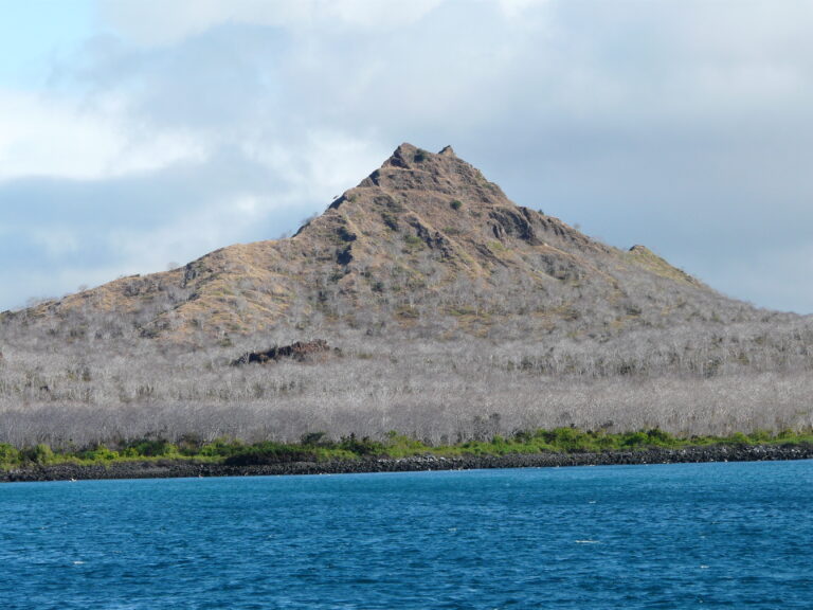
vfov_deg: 8.8
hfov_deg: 11.8
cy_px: 305
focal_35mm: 168
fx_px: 3946
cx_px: 406
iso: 100
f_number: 5.6
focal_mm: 27.6
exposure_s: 1/400
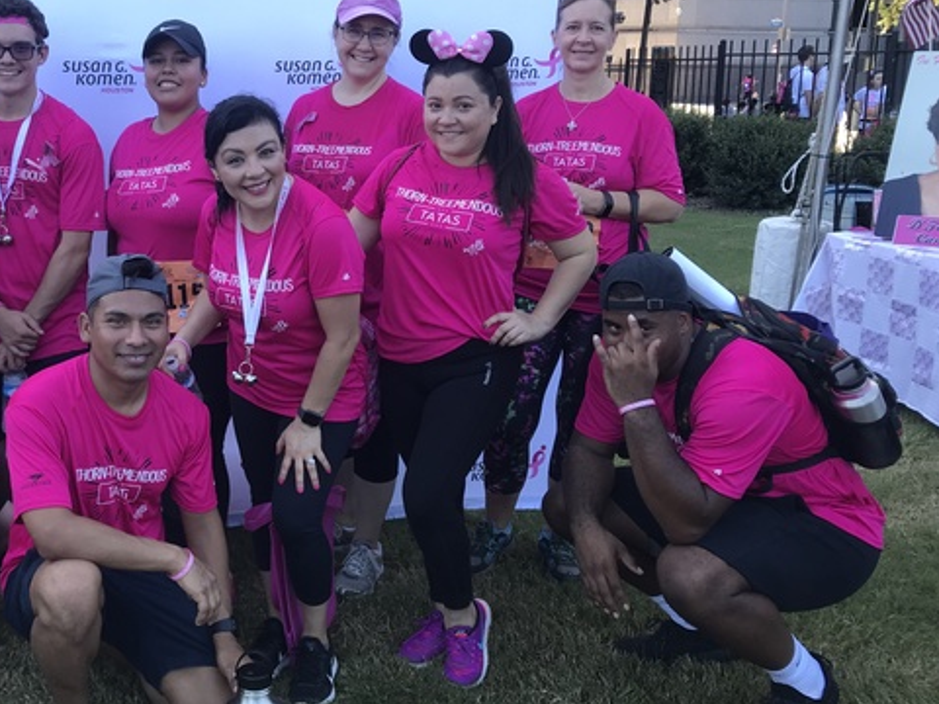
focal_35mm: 42
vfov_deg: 34.3
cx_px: 237
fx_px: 1139
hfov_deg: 43.4
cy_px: 309
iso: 20
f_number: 1.8
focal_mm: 3.99
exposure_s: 1/179
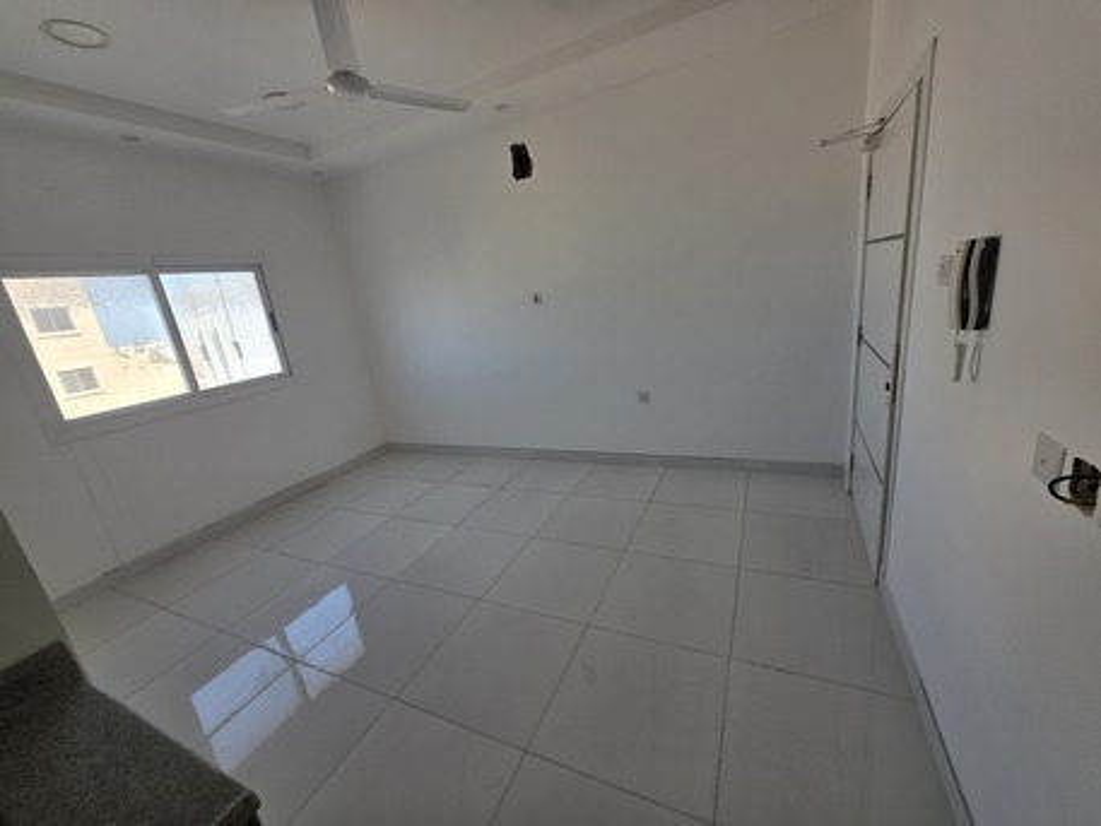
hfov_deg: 106.2
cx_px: 550
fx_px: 414
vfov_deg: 89.9
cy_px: 413
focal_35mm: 13
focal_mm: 2.2
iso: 32
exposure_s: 1/100
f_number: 1.9
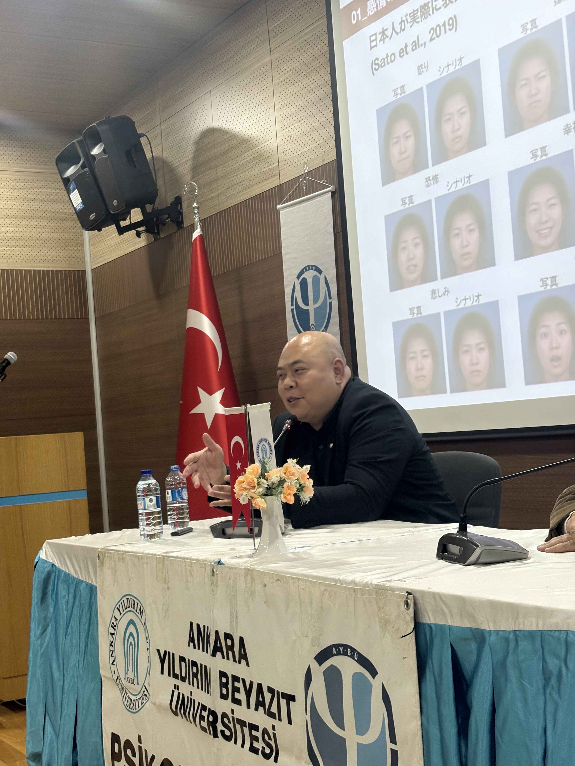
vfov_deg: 36.8
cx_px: 288
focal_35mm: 52
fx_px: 1152
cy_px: 383
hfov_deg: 28.0
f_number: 1.6
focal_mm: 5.96
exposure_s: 1/40
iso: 160
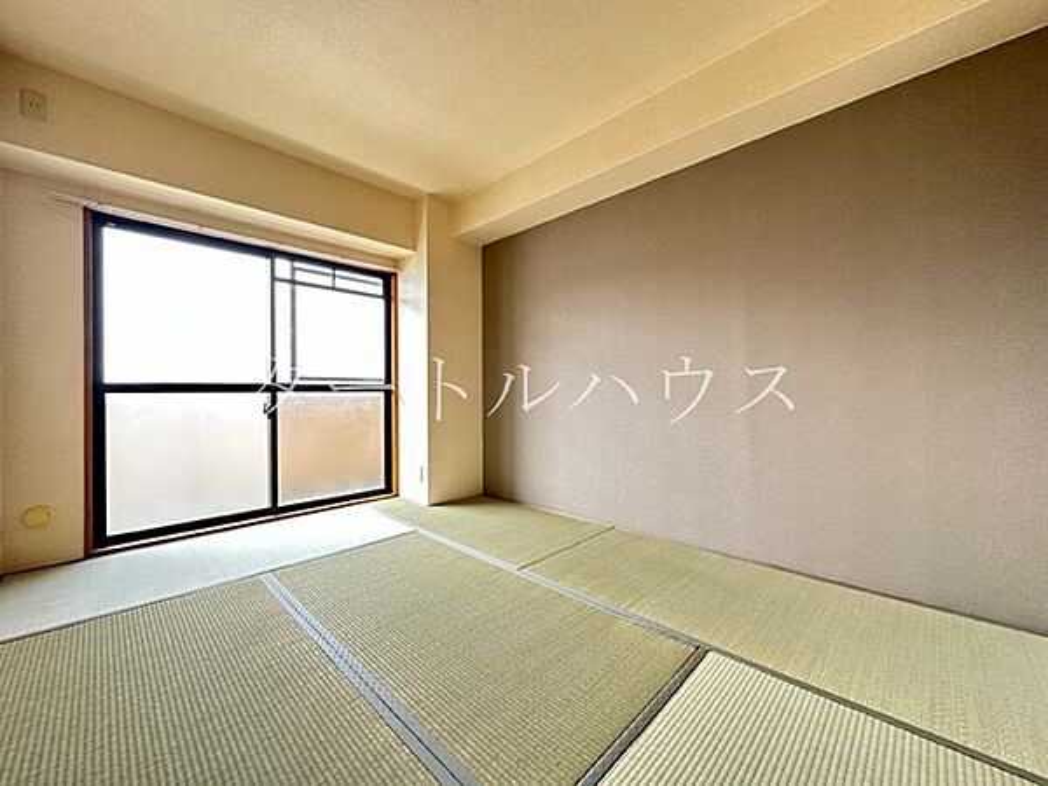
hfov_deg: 102.1
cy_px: 393
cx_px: 524
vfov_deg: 85.7
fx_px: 424
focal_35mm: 14
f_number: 2.2
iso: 200
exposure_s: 1/99
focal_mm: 2.22
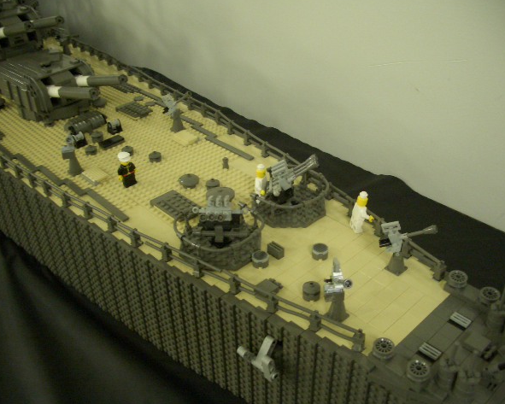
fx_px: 553
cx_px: 255
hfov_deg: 49.1
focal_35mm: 37
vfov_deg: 40.1
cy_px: 201
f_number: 2.6
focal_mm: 5.8
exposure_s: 1/15
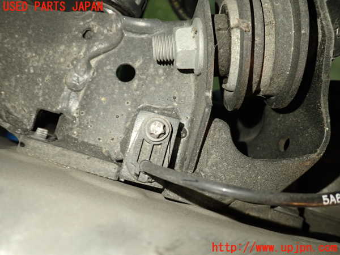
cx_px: 170
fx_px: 295
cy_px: 128
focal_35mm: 30
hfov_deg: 60.0
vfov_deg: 46.8
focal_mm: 5.4
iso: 320
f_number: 2.3
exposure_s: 1/30
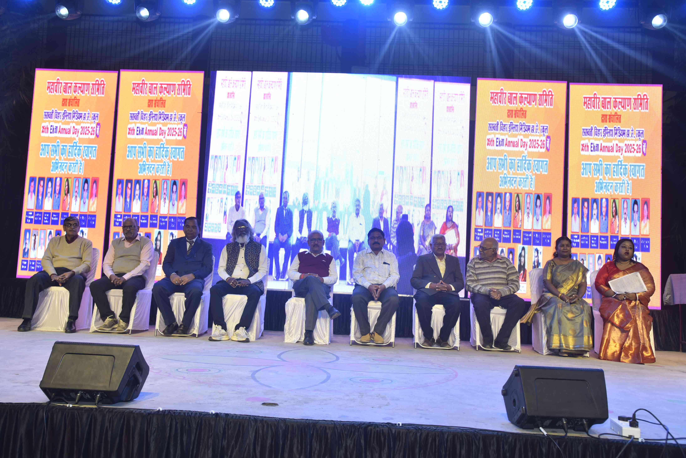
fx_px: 610
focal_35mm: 32
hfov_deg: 58.7
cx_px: 336
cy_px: 234
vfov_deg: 41.1
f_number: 5
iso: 320
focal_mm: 31
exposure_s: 1/160
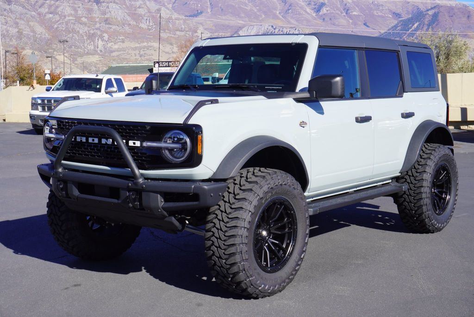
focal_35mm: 52
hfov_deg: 37.8
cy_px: 158
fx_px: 692
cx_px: 237
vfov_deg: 25.8
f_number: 11
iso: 100
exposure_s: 1/125
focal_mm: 35
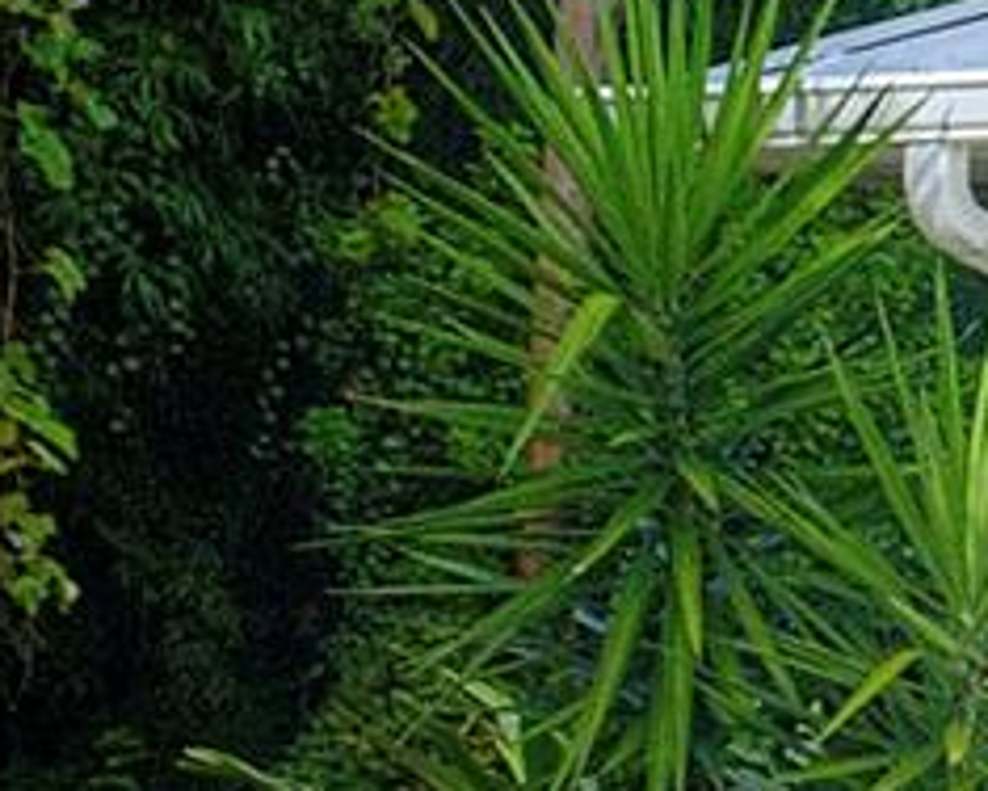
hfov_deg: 6.5
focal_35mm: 266
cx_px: 3115
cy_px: 576
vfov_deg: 5.8
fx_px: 7778
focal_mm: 20
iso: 200
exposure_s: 1/1000
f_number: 8
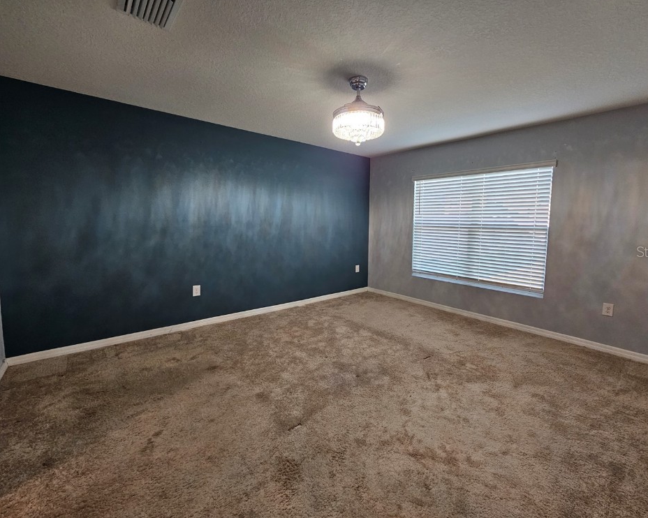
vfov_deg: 87.9
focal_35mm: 14
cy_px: 251
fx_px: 268
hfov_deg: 100.6
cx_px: 345
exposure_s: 1/60
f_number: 2.2
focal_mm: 2.2
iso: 125
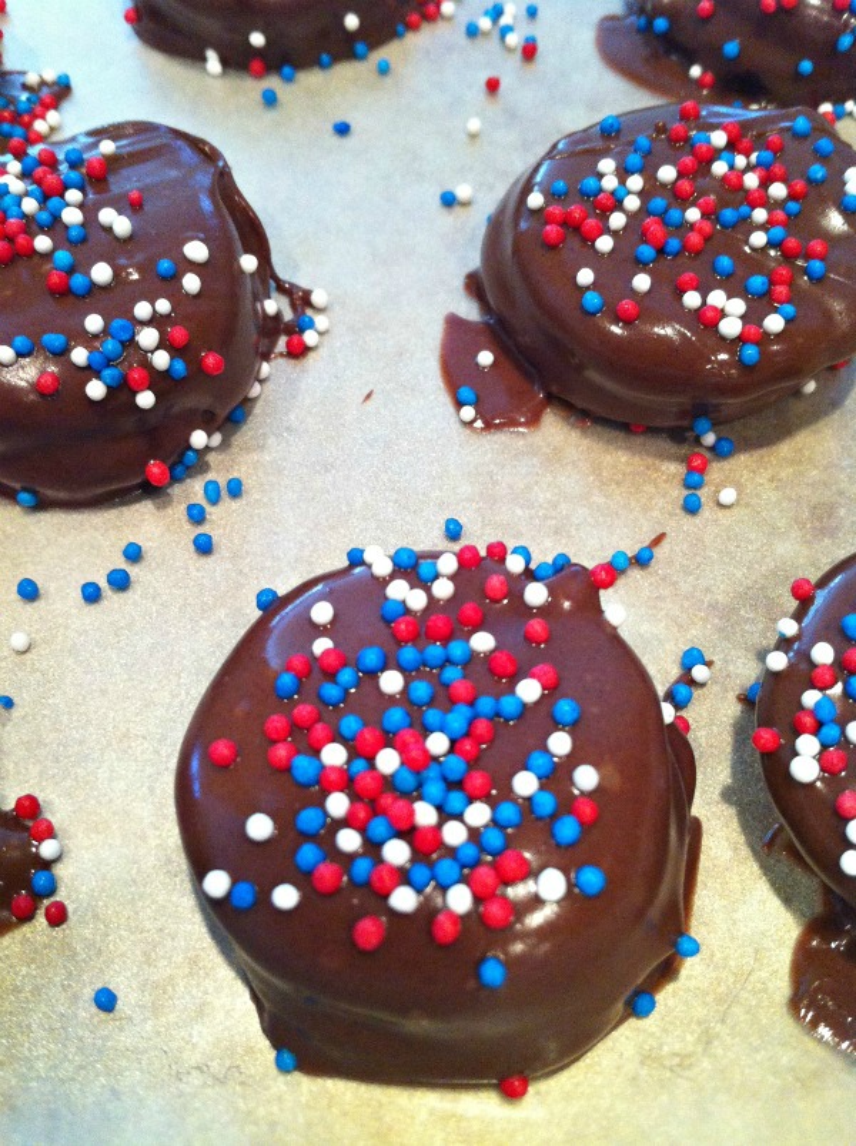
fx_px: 1157
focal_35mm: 35
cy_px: 573
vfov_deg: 52.7
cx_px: 428
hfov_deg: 40.6
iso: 250
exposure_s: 1/15
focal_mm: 3.85
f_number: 2.8
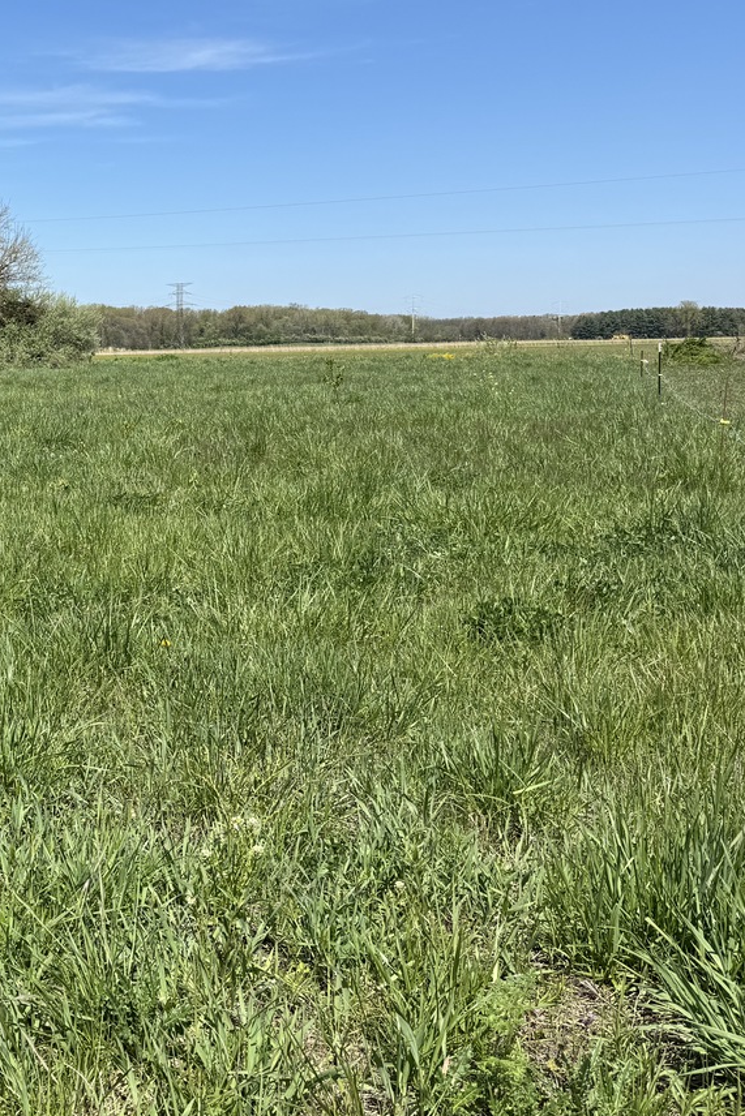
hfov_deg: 29.0
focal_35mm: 42
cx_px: -67
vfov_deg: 46.3
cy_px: 480
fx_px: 1303
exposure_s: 1/4310
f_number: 1.78
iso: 80
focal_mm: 6.76
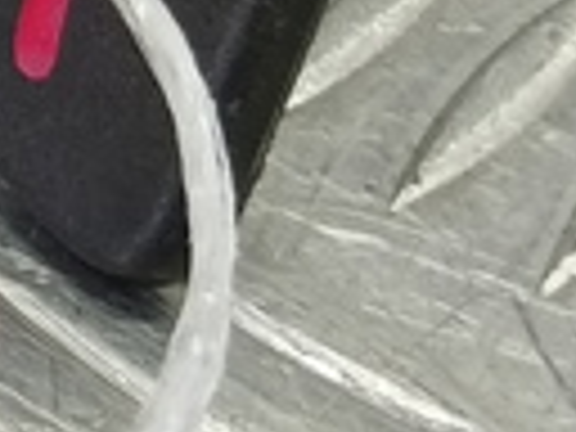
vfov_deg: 7.4
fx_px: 3062
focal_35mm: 184
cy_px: -684
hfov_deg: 9.0
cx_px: -1066
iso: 165
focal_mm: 4.11
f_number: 1.6
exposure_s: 1/50
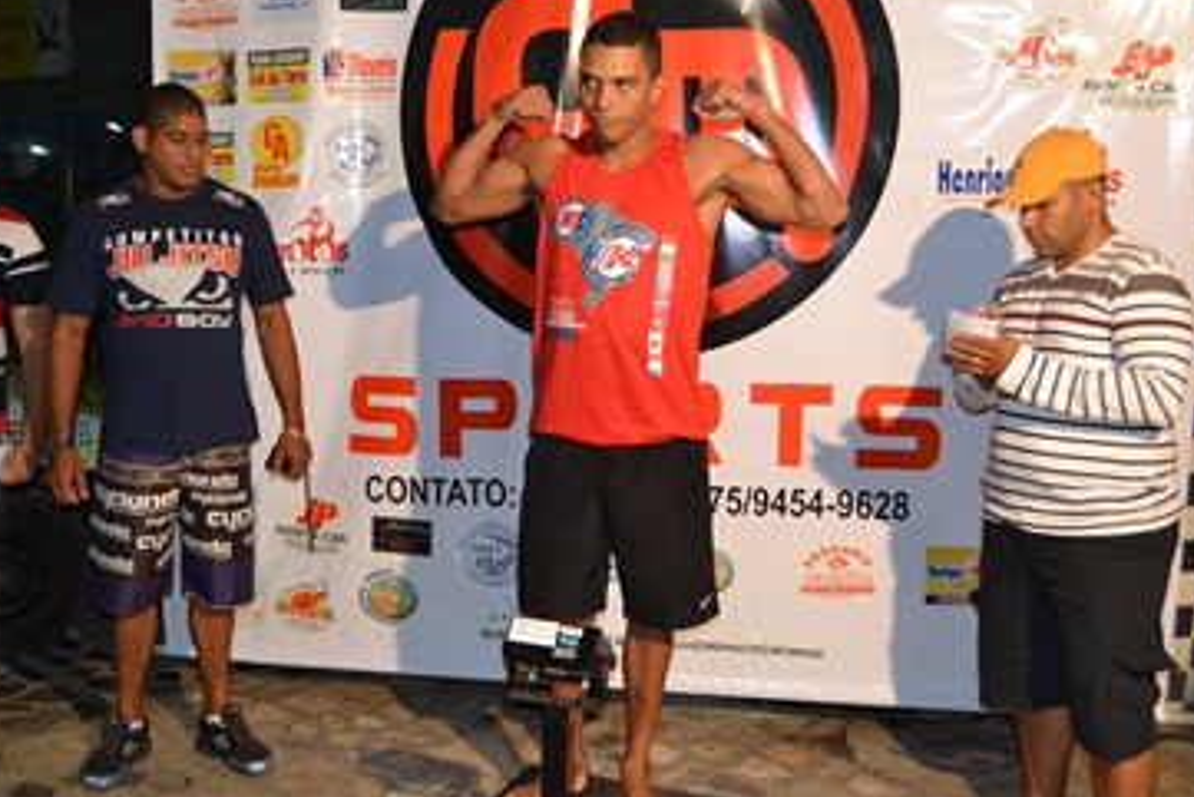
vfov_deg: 32.7
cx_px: 529
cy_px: 398
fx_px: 1360
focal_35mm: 41
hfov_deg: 47.3
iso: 800
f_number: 3.8
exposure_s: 1/60
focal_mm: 22
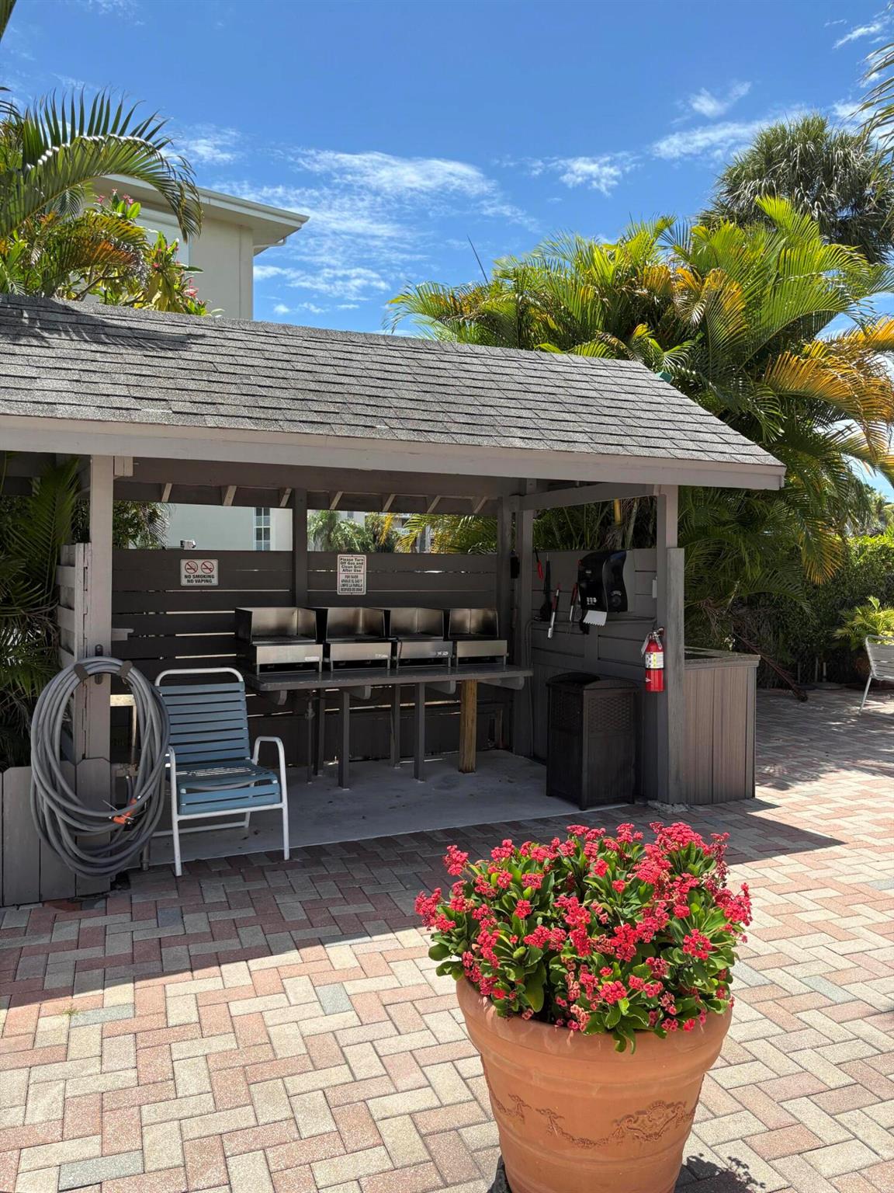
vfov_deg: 67.3
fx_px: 895
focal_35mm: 26
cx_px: 447
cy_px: 596
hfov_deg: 53.1
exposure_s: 1/2747
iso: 50
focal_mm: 5.96
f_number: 1.6
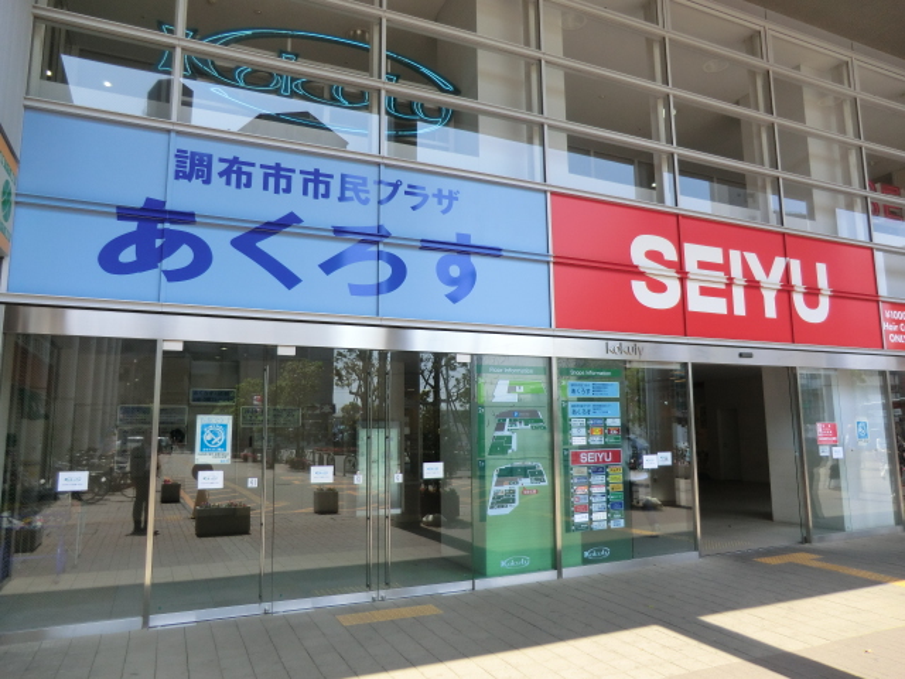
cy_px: 340
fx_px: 627
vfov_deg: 56.8
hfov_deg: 71.6
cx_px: 452
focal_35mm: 24
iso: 80
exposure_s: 1/250
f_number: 3.2
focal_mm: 4.3
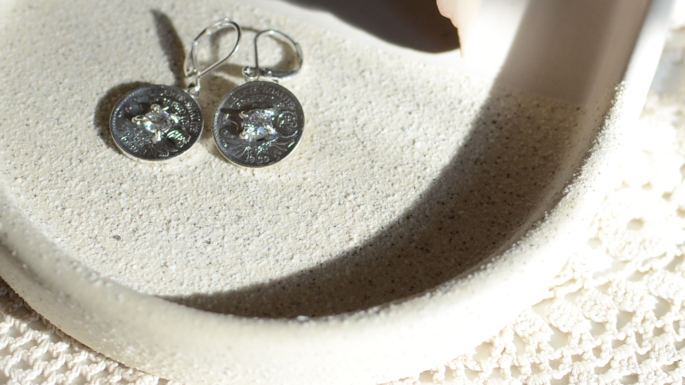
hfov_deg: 22.7
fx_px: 1705
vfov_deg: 12.9
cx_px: 298
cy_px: 121
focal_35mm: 94
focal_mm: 35
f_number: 3.5
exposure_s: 1/1250
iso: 400
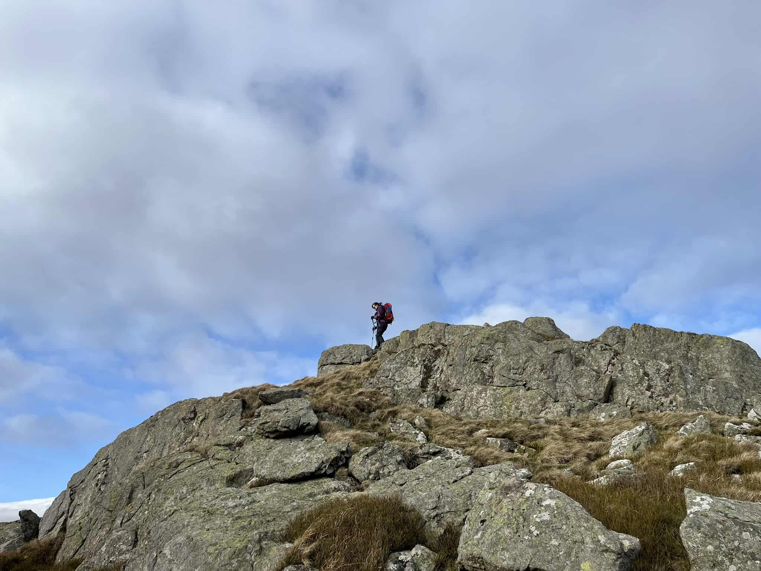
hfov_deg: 67.3
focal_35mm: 26
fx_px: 572
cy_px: 286
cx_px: 380
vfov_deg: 53.1
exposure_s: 1/3215
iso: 50
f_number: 1.6
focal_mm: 5.1
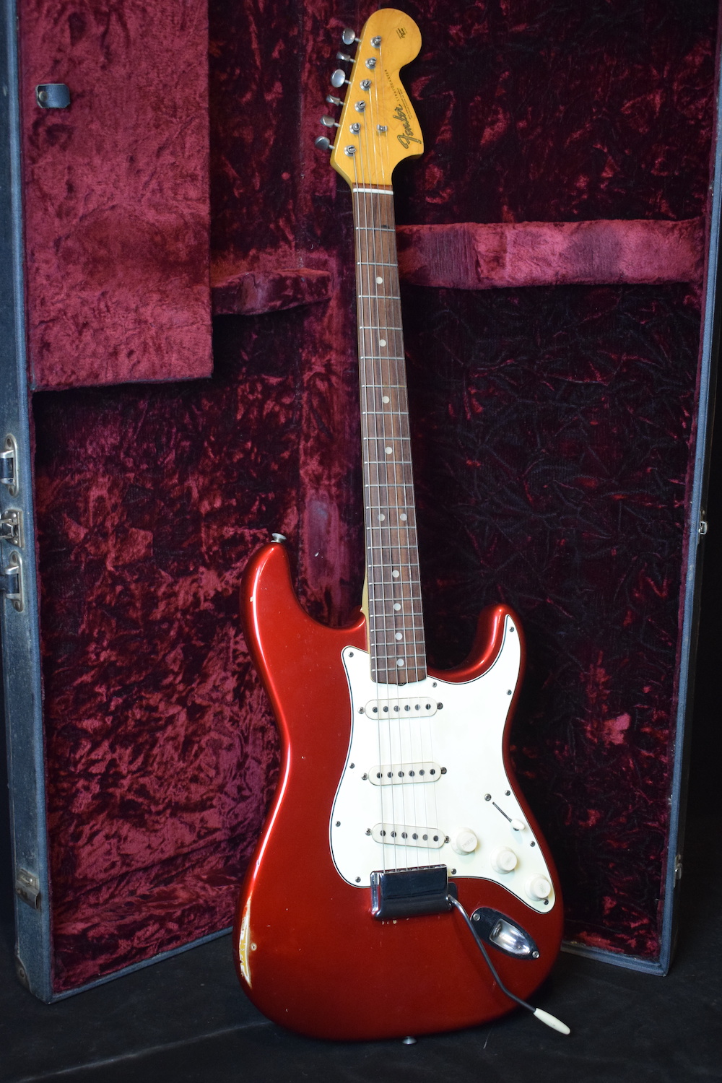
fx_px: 1309
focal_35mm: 44
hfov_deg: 30.8
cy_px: 542
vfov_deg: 45.0
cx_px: 361
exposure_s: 1/60
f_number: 4.2
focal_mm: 29
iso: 2200
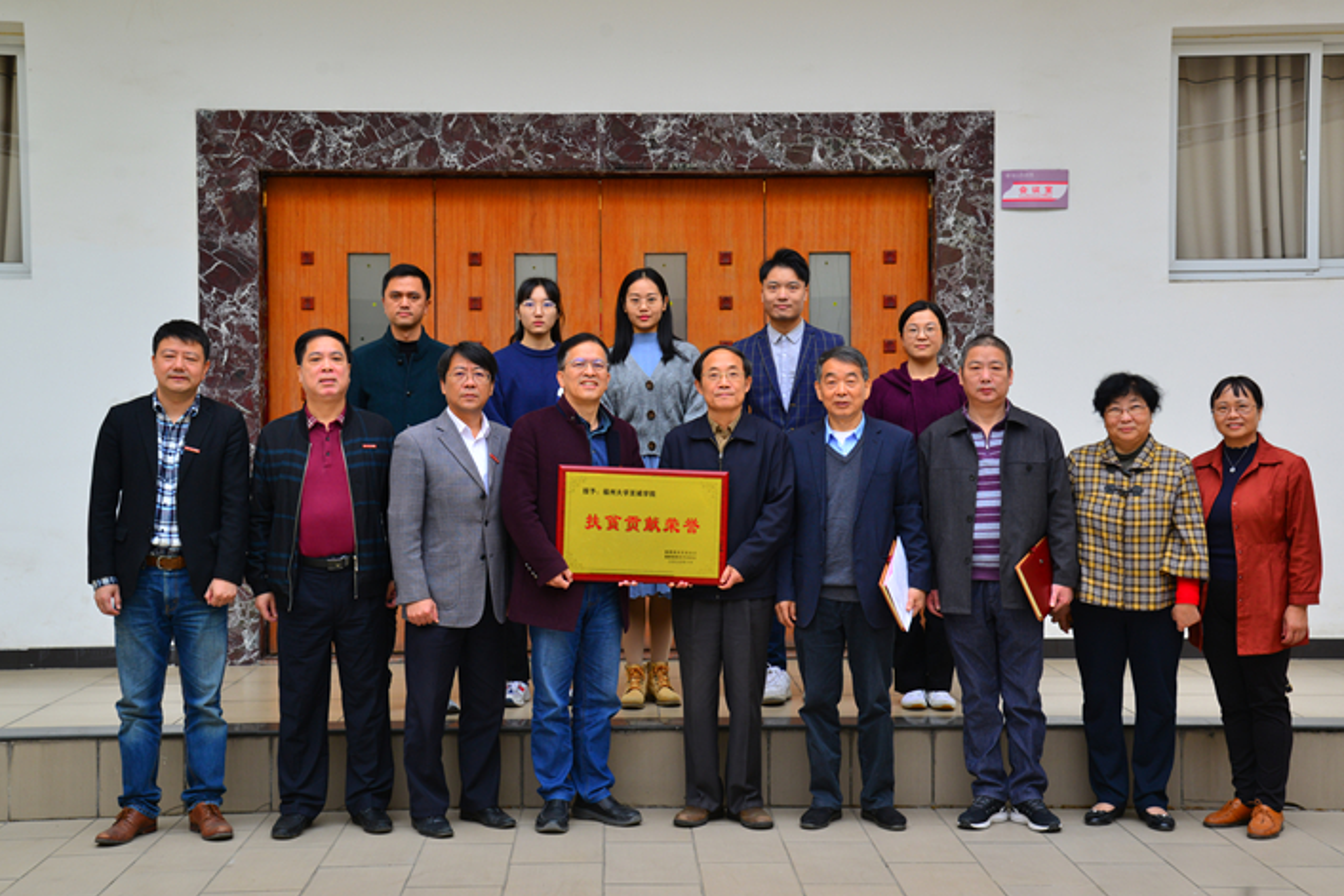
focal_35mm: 53
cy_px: 436
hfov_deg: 37.5
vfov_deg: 25.5
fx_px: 1979
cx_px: 672
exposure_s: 1/125
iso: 400
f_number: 6.3
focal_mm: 48
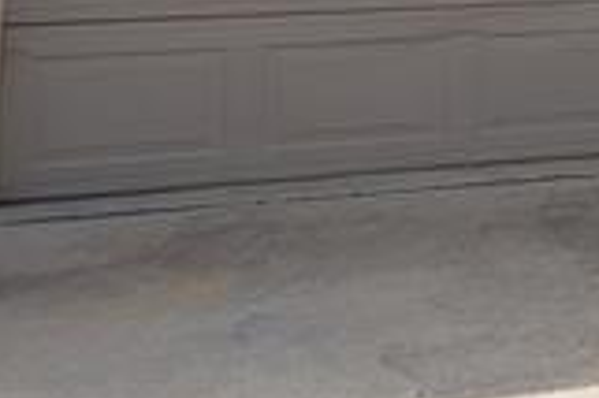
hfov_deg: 14.5
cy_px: -272
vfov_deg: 14.3
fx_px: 1429
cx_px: 1470
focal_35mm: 86
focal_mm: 1.95
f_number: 2.2
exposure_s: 1/756
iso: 48
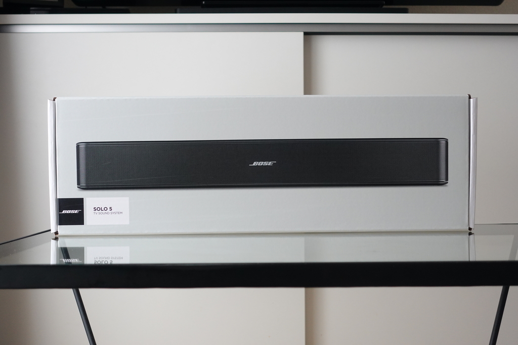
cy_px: 172
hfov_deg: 39.6
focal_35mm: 50
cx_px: 259
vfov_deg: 27.0
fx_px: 719
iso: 640
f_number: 2.8
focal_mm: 18.3
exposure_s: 1/50
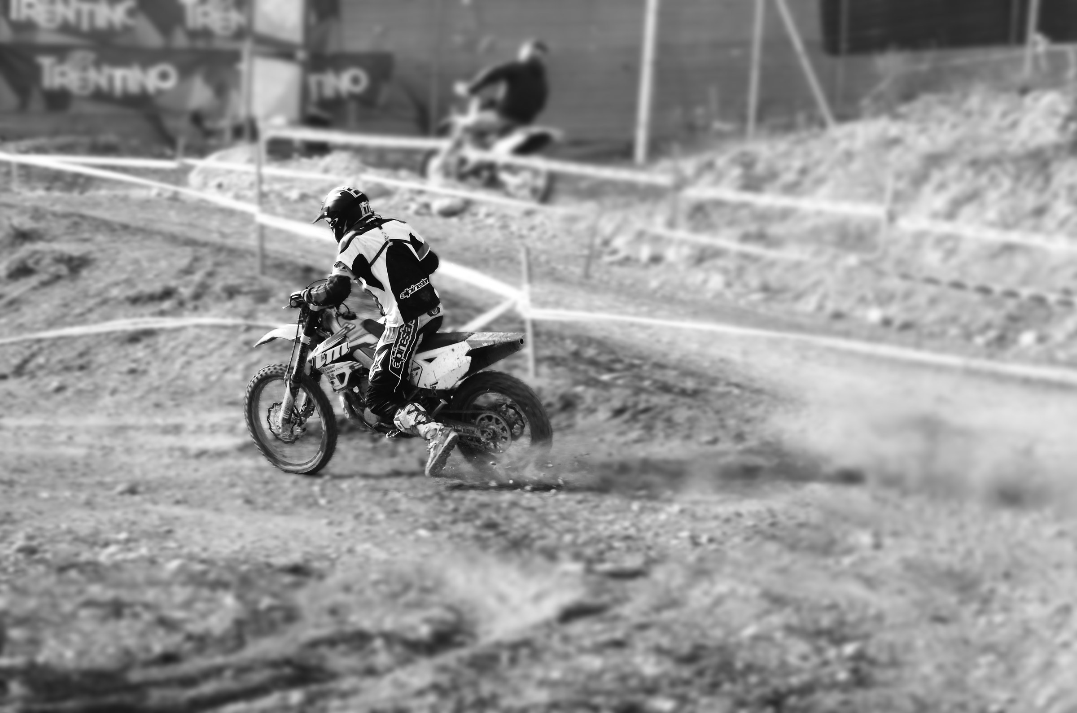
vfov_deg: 13.0
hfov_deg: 19.5
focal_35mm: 105
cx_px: 538
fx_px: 3134
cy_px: 356
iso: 200
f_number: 8
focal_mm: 70
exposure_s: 1/250
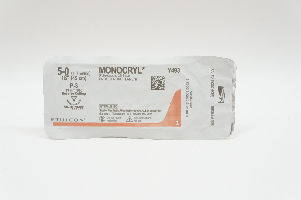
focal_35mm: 52
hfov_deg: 37.9
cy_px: 100
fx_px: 438
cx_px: 150
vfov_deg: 25.7
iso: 400
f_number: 7.1
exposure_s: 1/40
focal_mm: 35
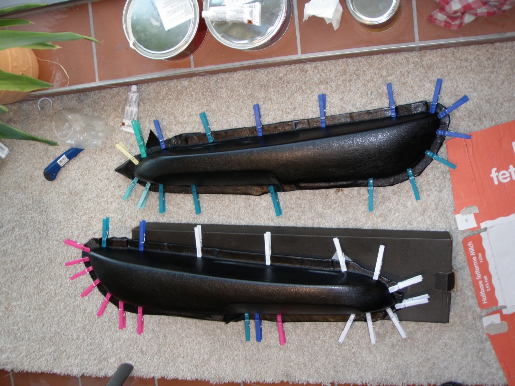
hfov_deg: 49.0
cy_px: 193
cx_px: 258
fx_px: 565
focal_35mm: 38
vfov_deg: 37.7
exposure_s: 1/30
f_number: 3.5
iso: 100
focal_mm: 6.7
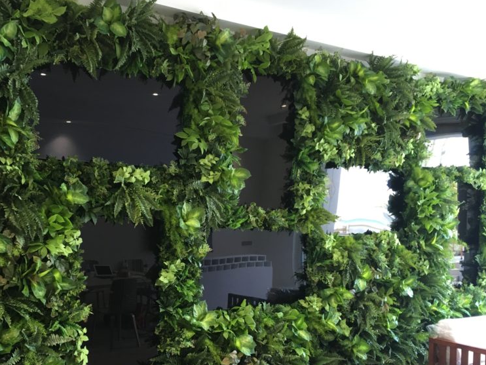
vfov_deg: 35.8
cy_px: 227
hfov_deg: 46.4
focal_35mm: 40
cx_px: 188
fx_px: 562
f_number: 2.2
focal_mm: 4.15
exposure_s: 1/33
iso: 125
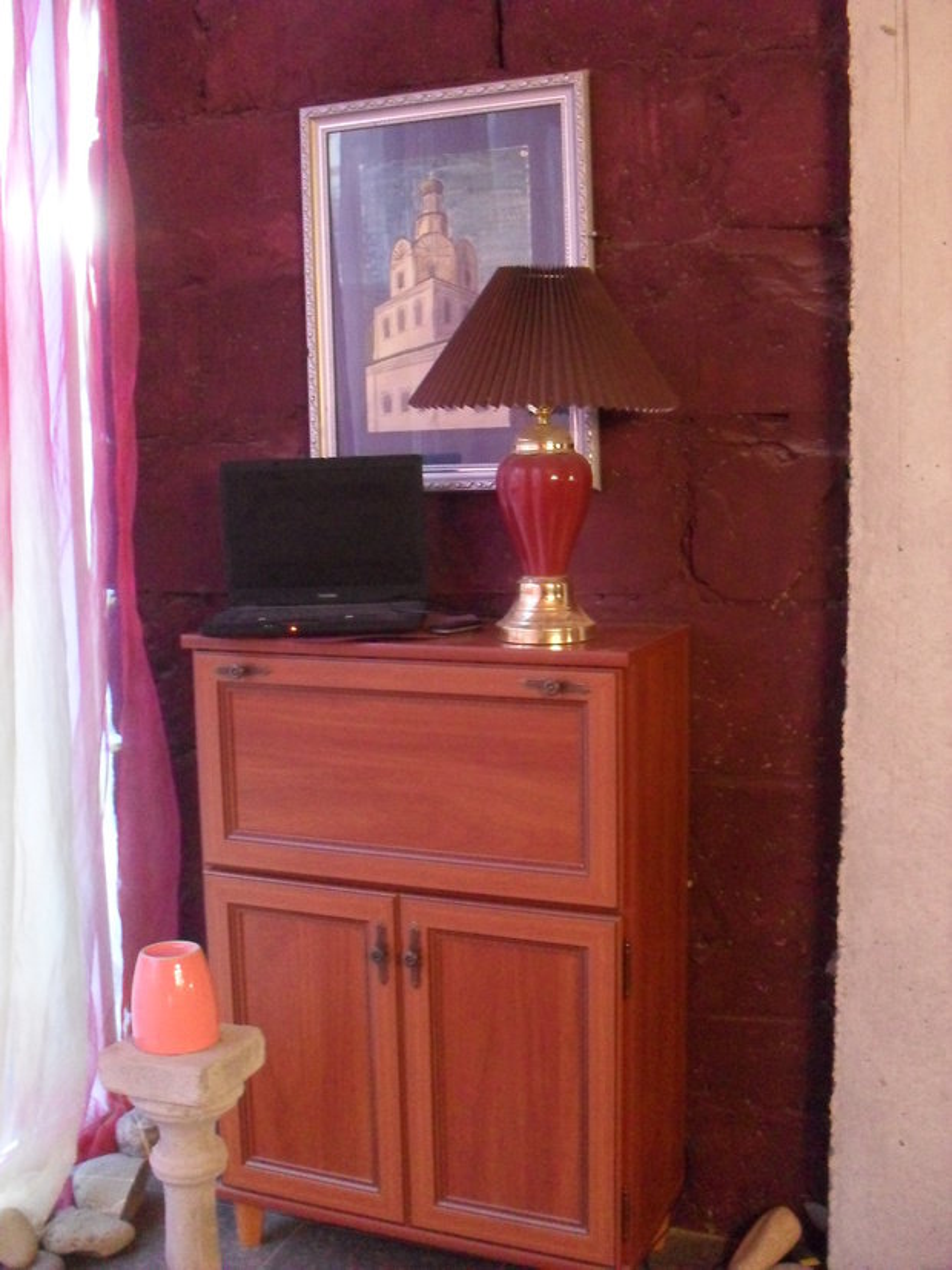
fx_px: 1394
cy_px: 635
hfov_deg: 37.7
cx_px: 476
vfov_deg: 49.0
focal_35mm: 38
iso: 400
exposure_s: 1/10
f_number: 2.8
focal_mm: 6.3
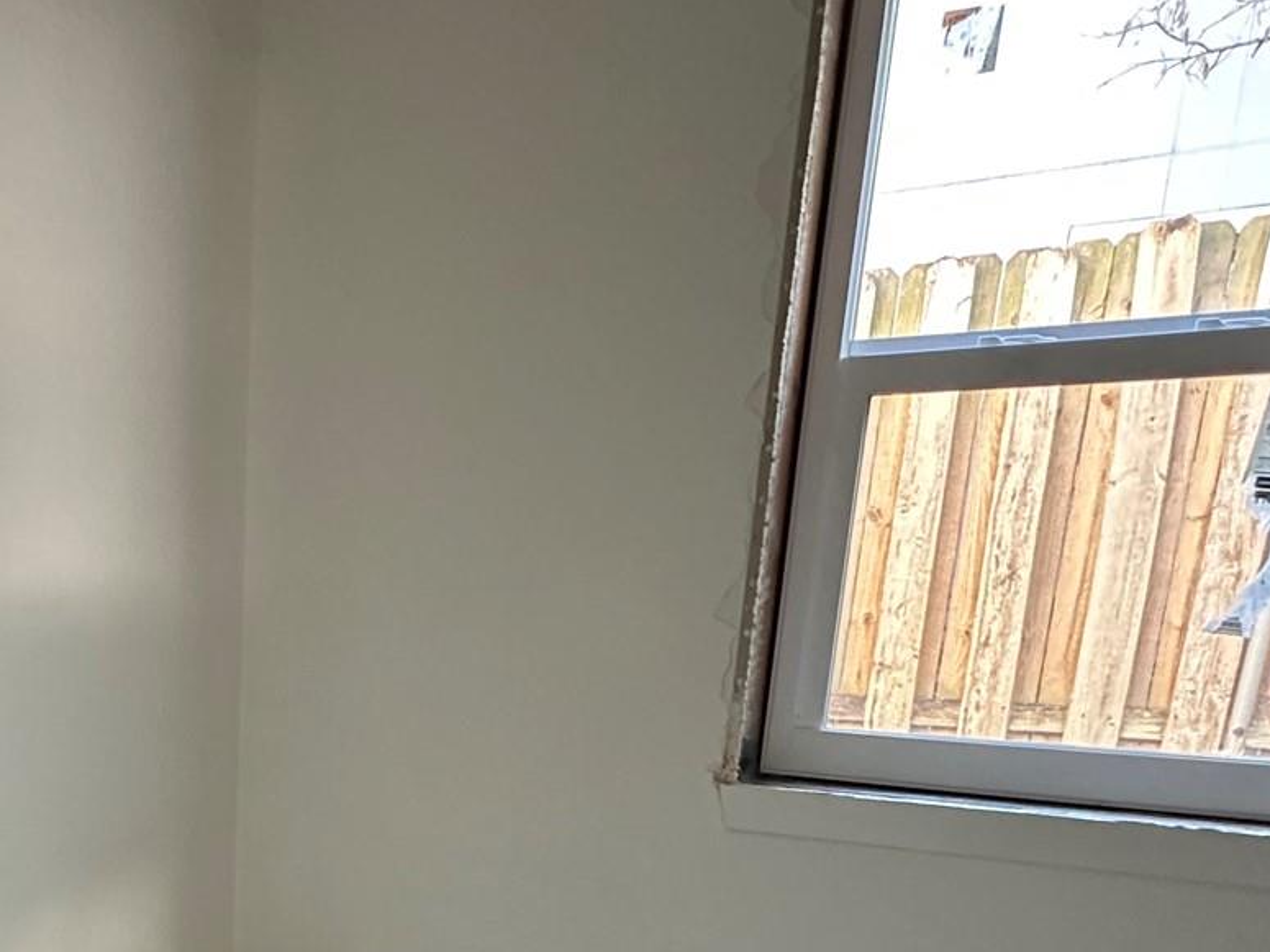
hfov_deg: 47.2
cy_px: 939
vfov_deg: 35.2
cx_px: 236
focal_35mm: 37
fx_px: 1357
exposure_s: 1/60
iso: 400
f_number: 2.2
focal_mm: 2.22
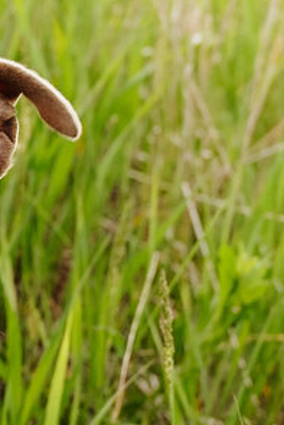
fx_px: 2742
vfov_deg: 8.9
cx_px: -101
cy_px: 148
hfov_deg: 5.9
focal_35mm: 232
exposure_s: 1/400
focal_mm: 38
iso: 320
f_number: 3.2
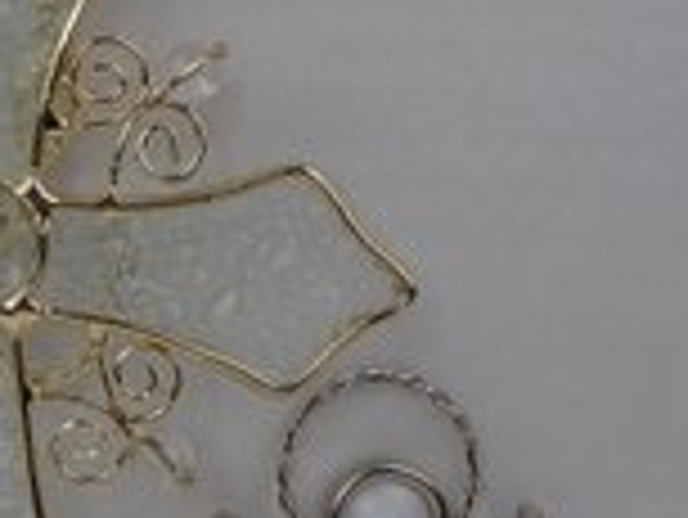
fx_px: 1651
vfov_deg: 17.8
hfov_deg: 23.0
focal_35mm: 83
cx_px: 83
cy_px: 282
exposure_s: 1/160
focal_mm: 6.64
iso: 125
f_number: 4.7
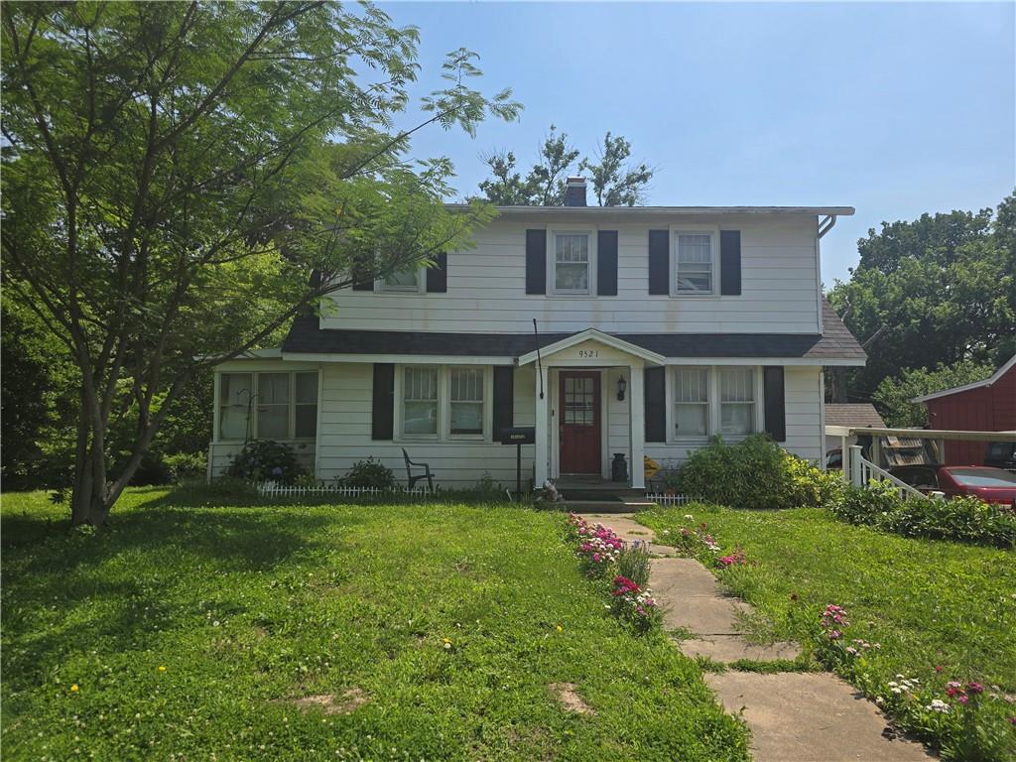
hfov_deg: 73.9
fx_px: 675
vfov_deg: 58.9
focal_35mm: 23
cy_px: 381
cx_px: 508
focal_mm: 6.3
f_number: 1.7
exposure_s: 1/924
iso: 12
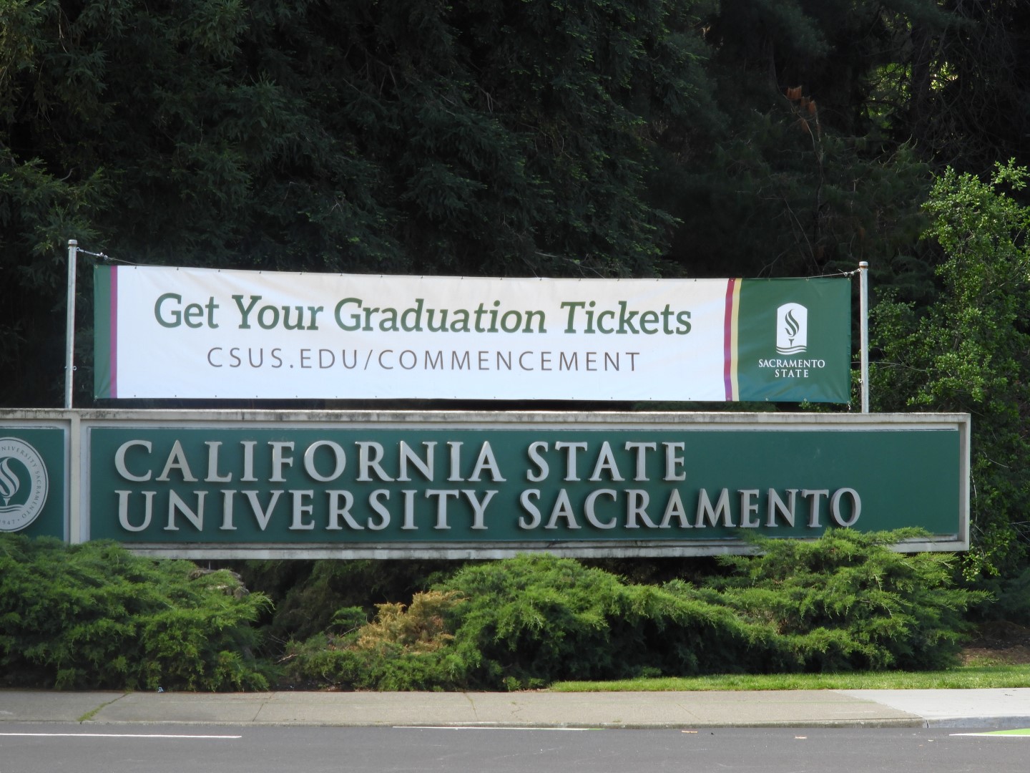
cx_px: 515
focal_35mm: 180
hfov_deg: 11.0
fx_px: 5356
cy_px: 386
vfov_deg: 8.2
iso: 100
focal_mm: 32.2
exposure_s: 1/60
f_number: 5.3
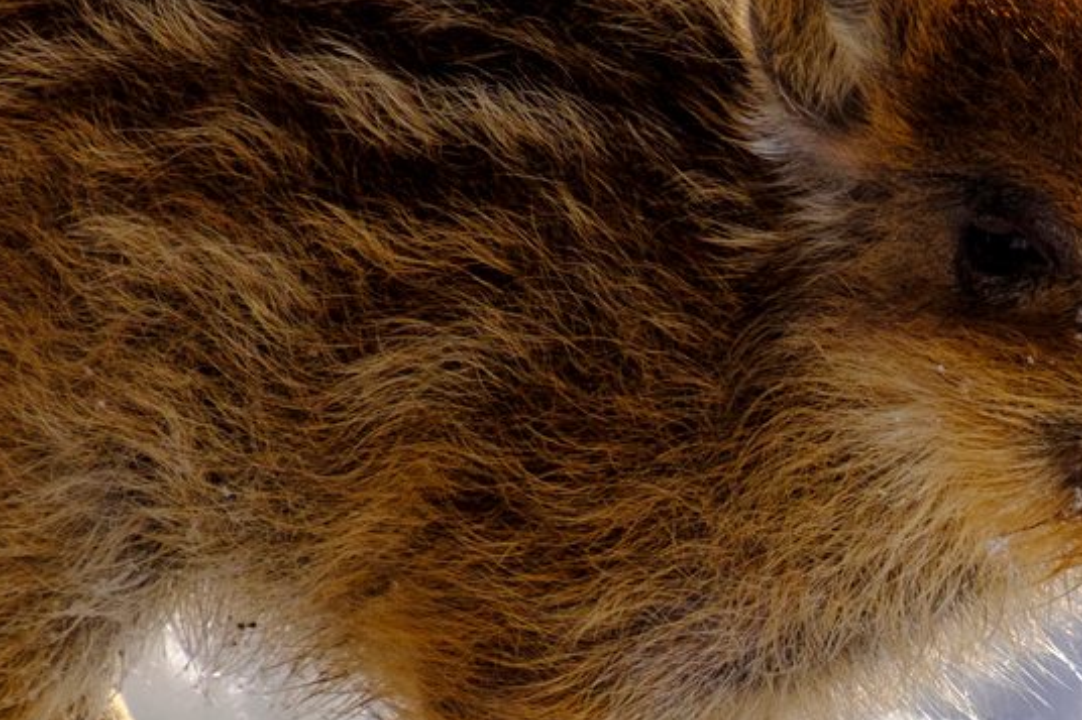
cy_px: 829
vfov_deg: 1.2
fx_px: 35693
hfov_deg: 1.7
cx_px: 1212
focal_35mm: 1188
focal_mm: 200
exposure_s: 1/1100
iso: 200
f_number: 6.4
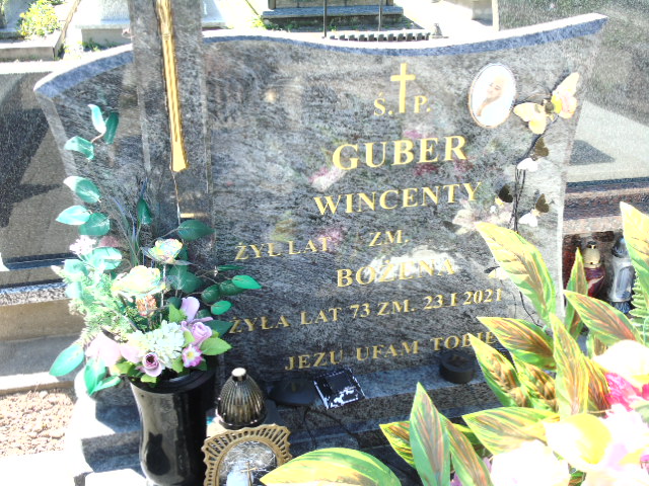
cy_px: 243
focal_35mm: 40
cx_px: 324
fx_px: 750
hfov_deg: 46.8
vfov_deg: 36.0
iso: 80
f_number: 3.9
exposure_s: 1/100
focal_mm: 7.1
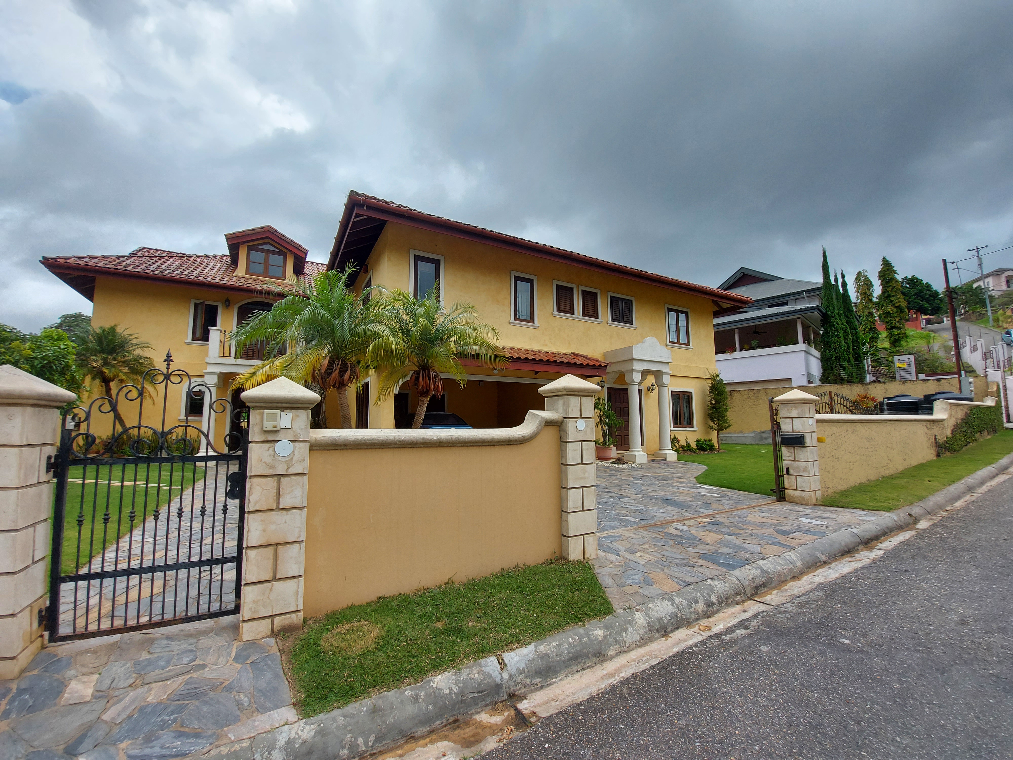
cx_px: 506
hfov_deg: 106.2
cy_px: 380
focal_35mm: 13
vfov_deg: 89.9
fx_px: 380
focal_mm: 1.74
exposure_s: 1/810
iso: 50
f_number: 2.2
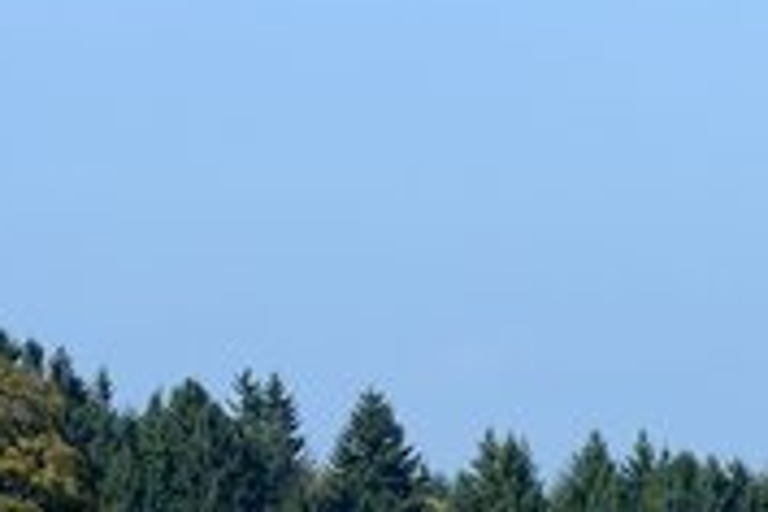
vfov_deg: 2.7
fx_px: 10836
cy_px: 1206
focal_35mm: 508
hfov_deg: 4.0
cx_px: 1818
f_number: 5.6
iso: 250
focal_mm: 75
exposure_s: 1/1600
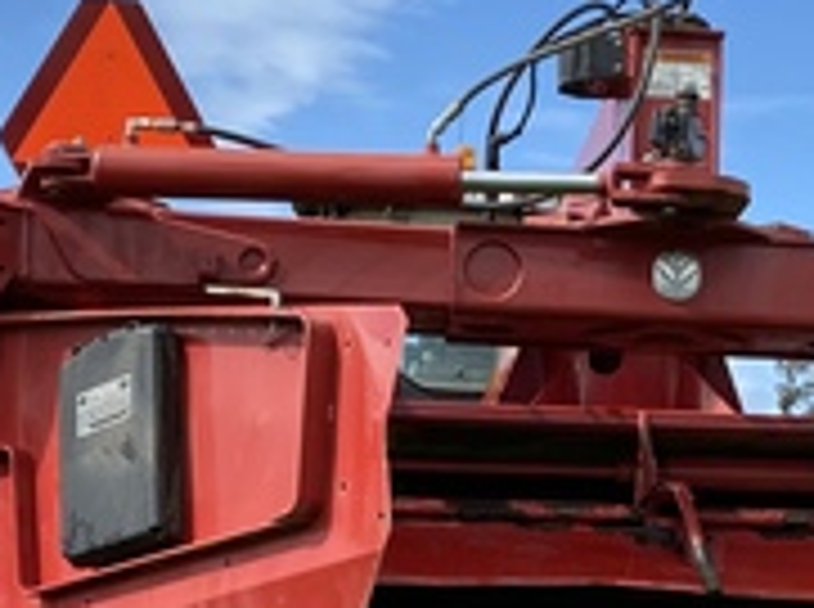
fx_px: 2230
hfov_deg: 20.5
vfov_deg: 15.2
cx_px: 625
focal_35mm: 95
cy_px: 619
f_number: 1.8
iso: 32
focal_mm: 4.25
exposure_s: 1/1300
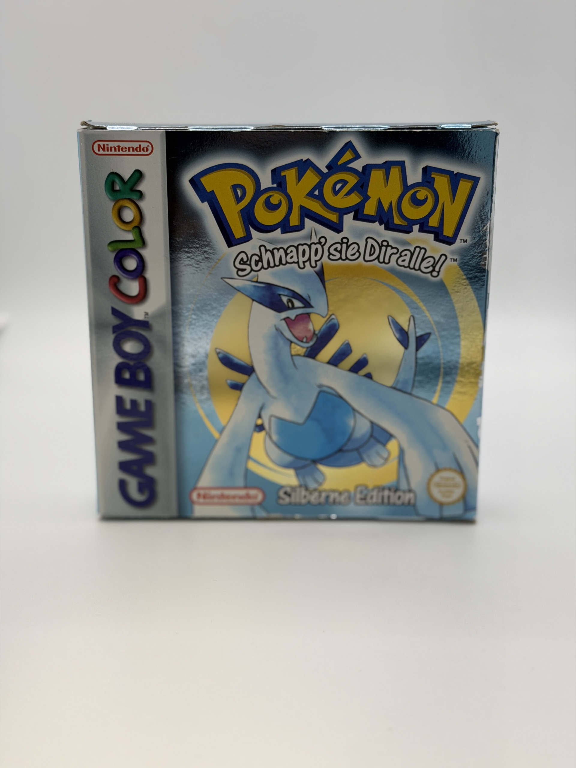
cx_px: 288
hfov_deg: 30.3
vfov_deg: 39.7
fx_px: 1065
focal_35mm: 48
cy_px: 384
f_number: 1.78
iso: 64
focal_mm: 6.76
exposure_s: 1/300
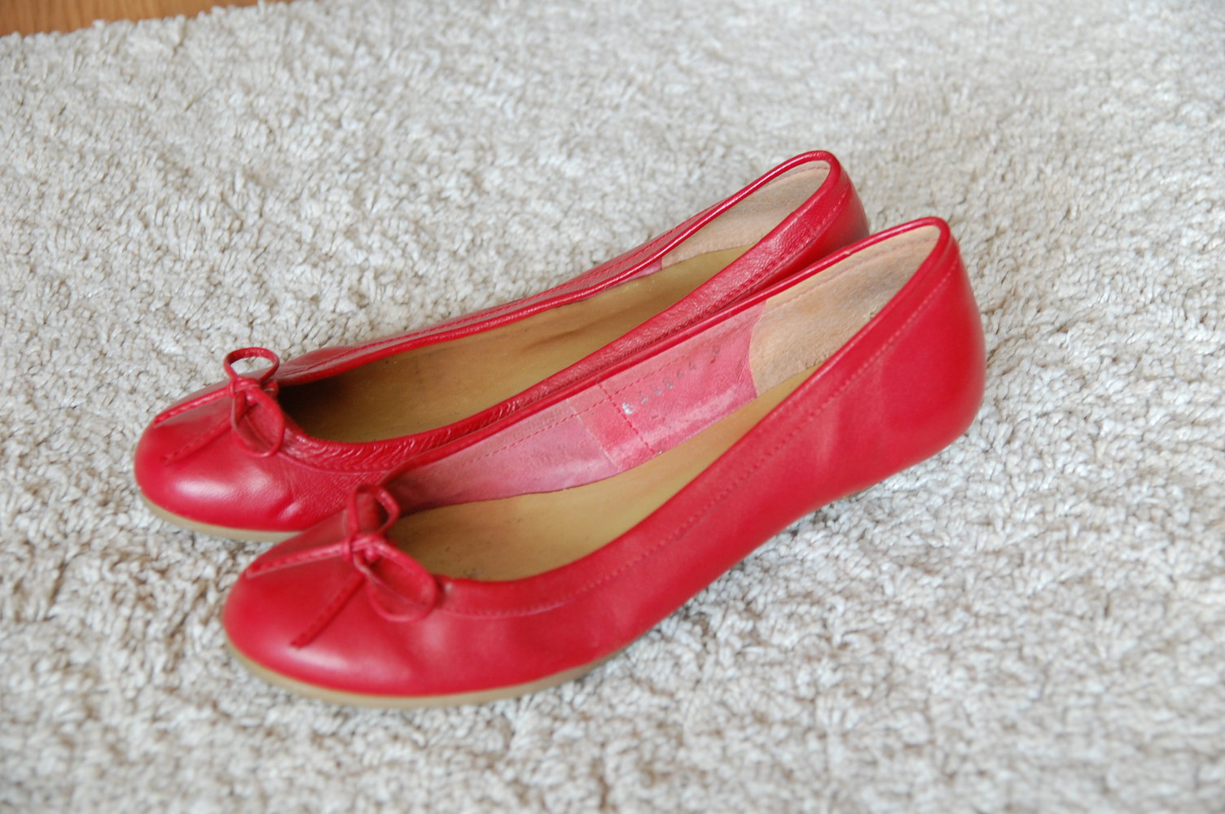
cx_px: 612
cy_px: 407
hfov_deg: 27.0
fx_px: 2550
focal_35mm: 75
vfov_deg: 18.1
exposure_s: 1/50
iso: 400
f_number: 4
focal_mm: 50
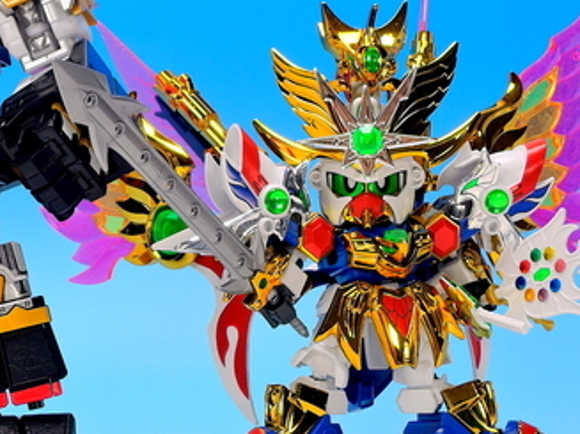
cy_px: 129
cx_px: 114
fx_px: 1842
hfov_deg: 17.7
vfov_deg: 13.4
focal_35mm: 110
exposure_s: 1/1.6
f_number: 5.2
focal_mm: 12.8
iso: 80
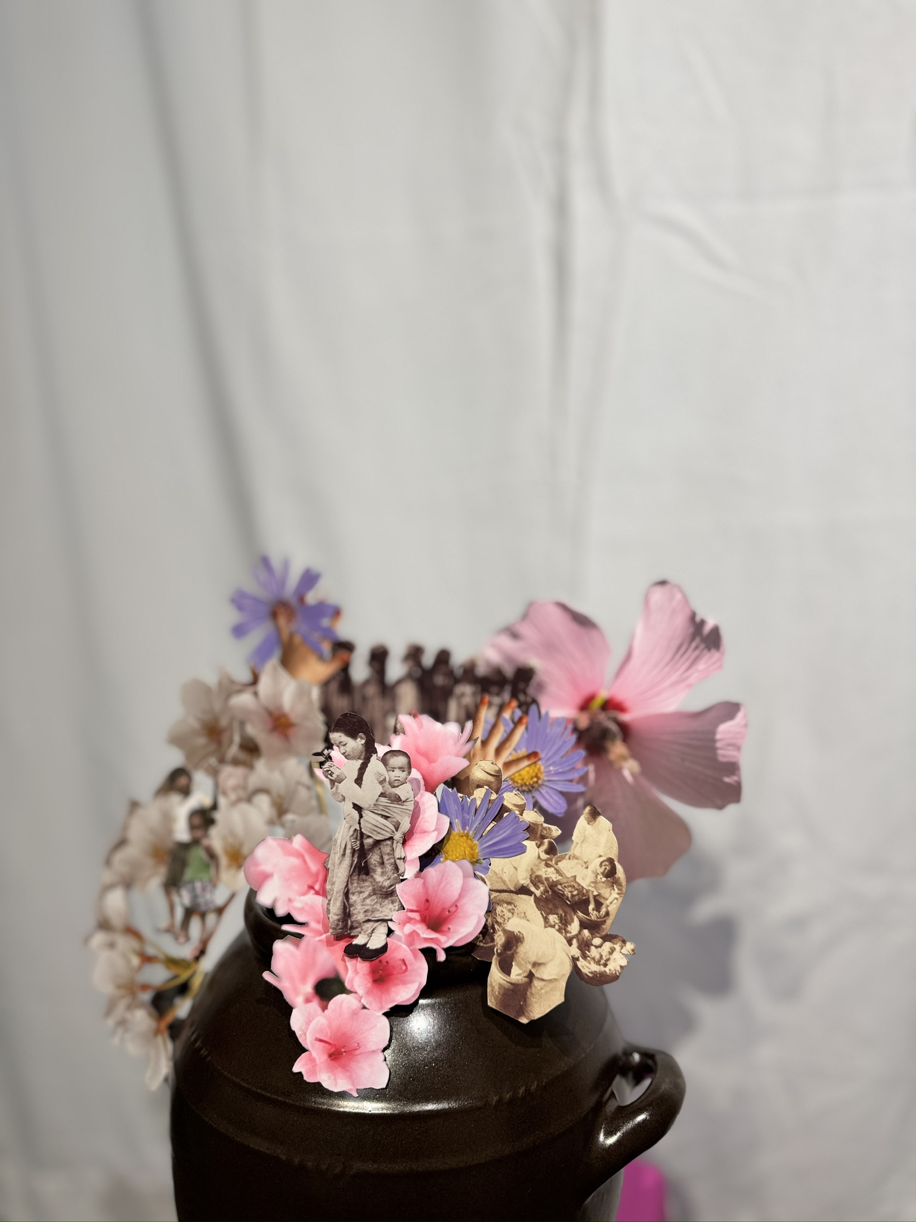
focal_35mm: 24
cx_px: 458
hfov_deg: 56.8
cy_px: 611
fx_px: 847
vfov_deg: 71.6
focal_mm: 6.76
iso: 100
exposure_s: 1/120
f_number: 1.78
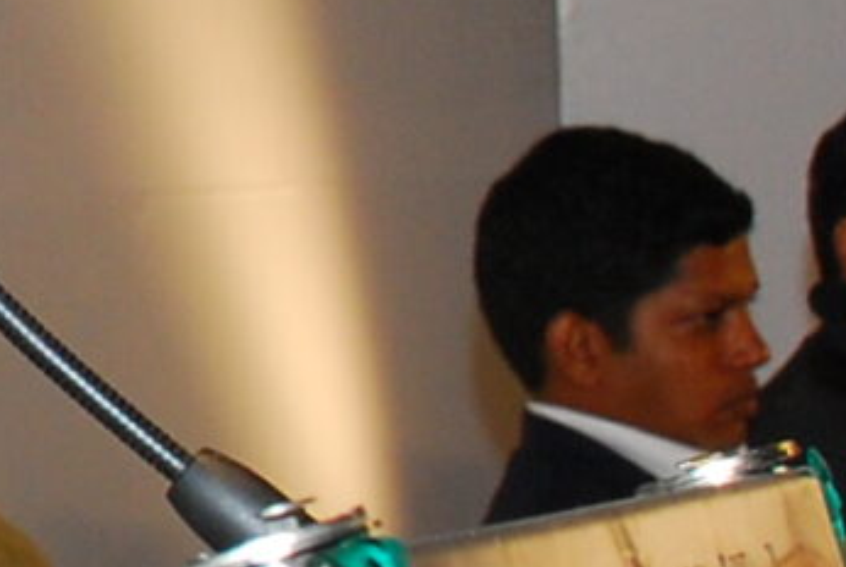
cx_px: -758
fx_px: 7321
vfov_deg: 4.4
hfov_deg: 6.4
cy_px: -208
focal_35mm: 311
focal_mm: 28
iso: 400
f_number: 8
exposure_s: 1/160
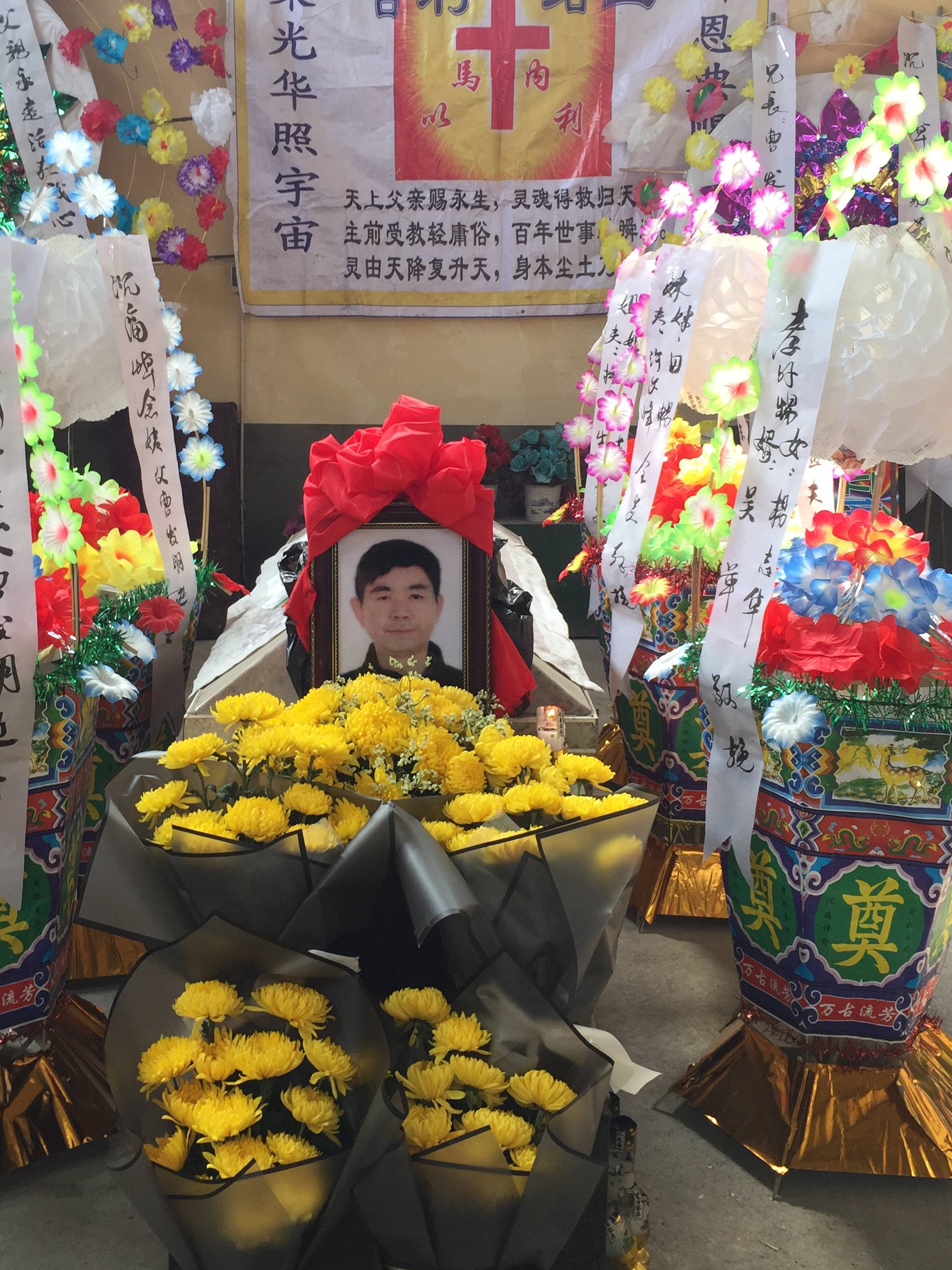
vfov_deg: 47.7
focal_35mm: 39
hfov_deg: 36.8
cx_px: 412
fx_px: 1430
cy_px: 532
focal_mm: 4.15
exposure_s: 1/50
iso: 32
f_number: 2.2
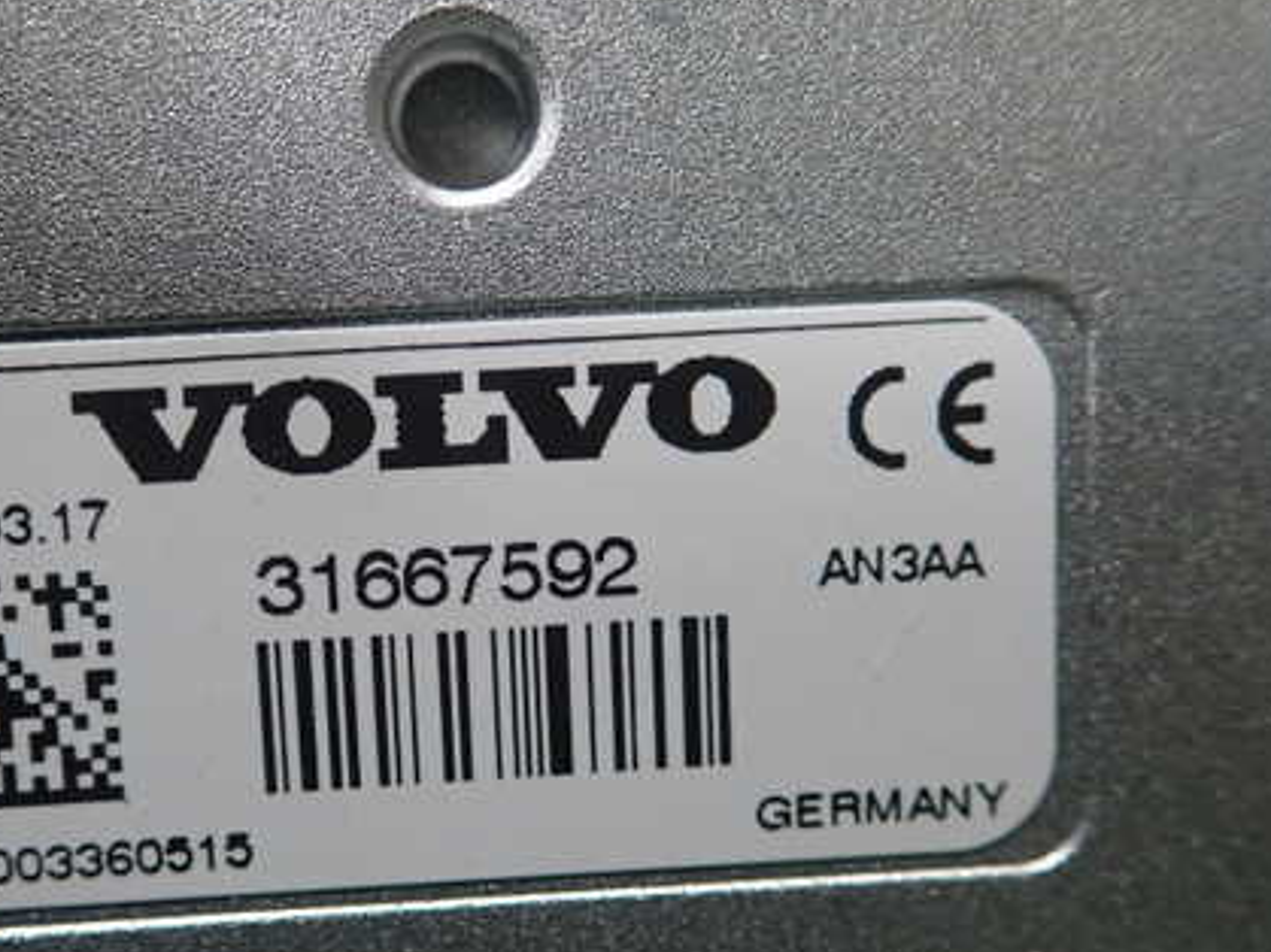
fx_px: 1578
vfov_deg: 33.5
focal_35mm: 43
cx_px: 476
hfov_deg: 43.5
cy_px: 540
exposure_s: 1/125
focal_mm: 5.5
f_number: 2.3
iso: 400
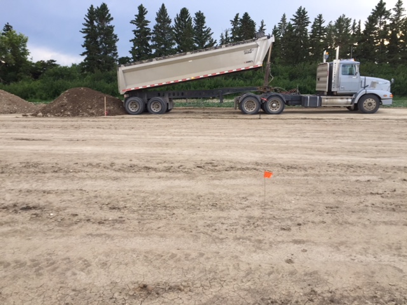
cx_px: 204
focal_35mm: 29
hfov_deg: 61.7
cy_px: 152
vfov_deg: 48.2
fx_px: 341
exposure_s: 1/120
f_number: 2.2
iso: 50
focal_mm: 4.15
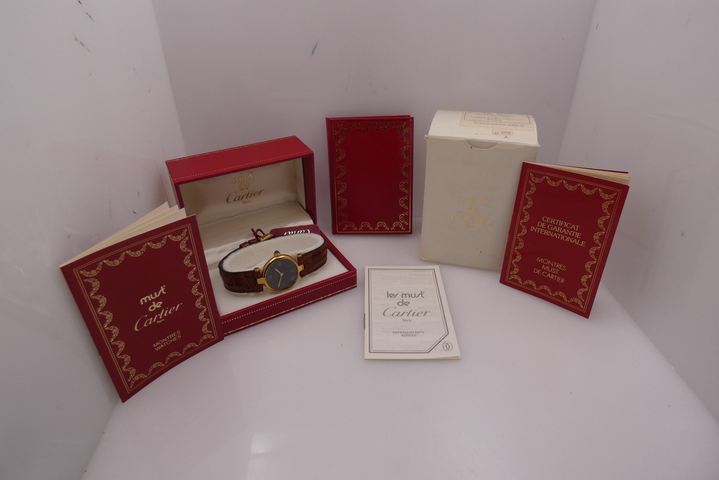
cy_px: 221
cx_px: 360
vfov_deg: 59.4
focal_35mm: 21
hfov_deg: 81.2
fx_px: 419
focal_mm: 3.6
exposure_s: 1/320
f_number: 2.8
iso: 80
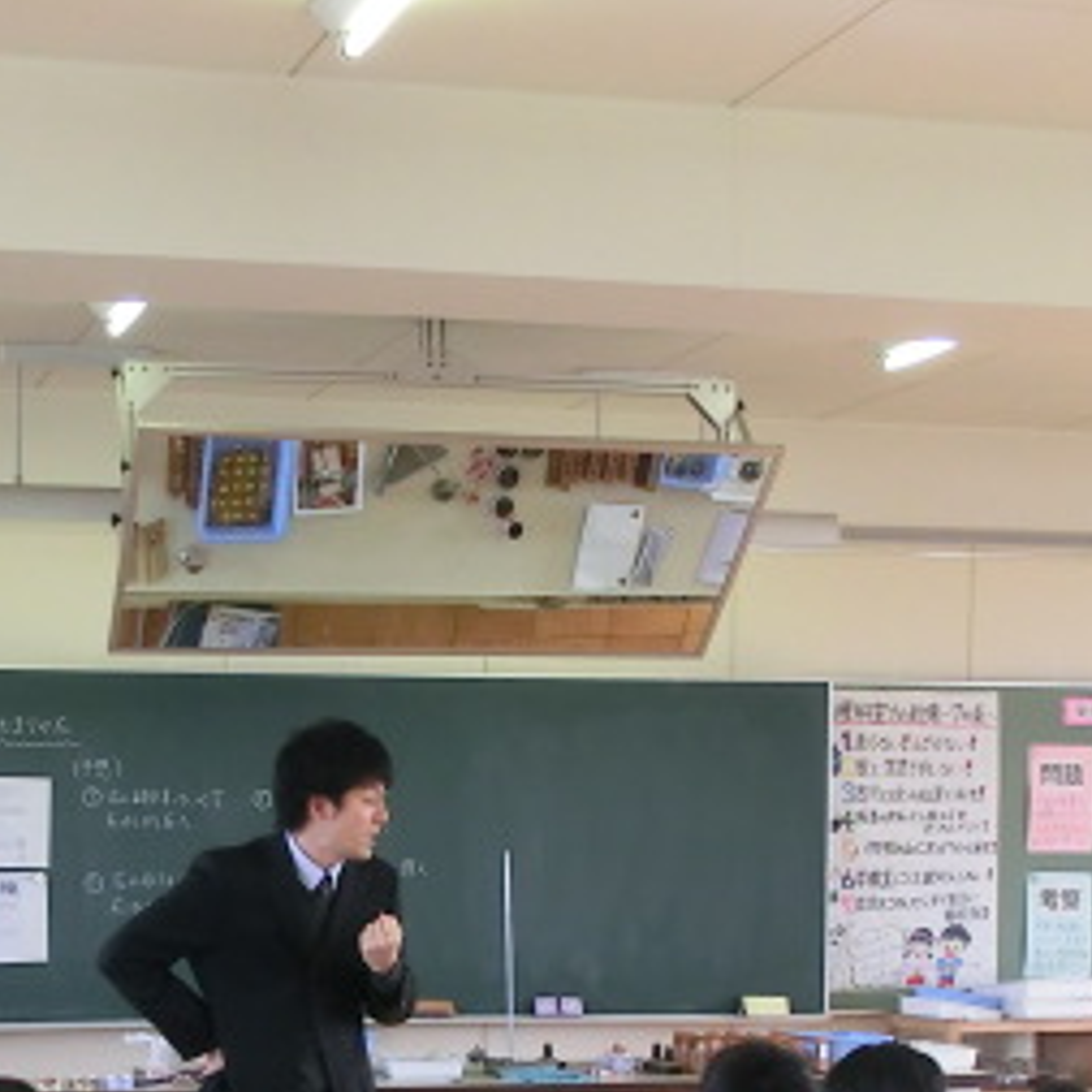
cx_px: 410
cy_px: 993
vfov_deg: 18.2
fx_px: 3355
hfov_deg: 18.5
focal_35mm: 94
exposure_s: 1/60
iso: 200
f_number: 4
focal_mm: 7.38
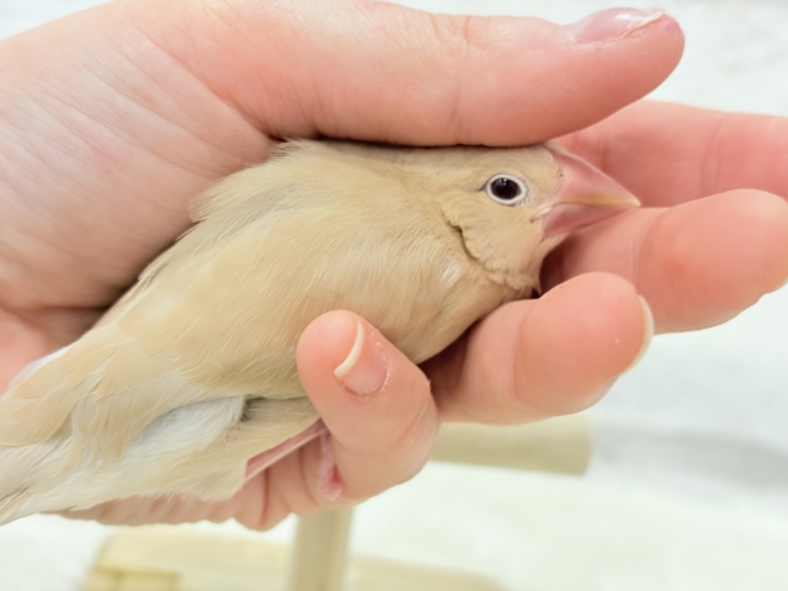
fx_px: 1184
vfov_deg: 28.0
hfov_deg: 36.8
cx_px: 394
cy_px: 296
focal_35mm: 52
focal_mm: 5.96
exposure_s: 1/50
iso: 80
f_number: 1.6
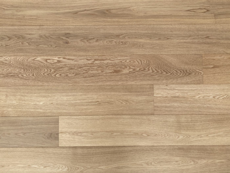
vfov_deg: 53.1
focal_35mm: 26
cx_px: 115
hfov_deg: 67.3
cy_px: 86
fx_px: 173
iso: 32
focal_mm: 4.25
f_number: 1.8
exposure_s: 1/1431
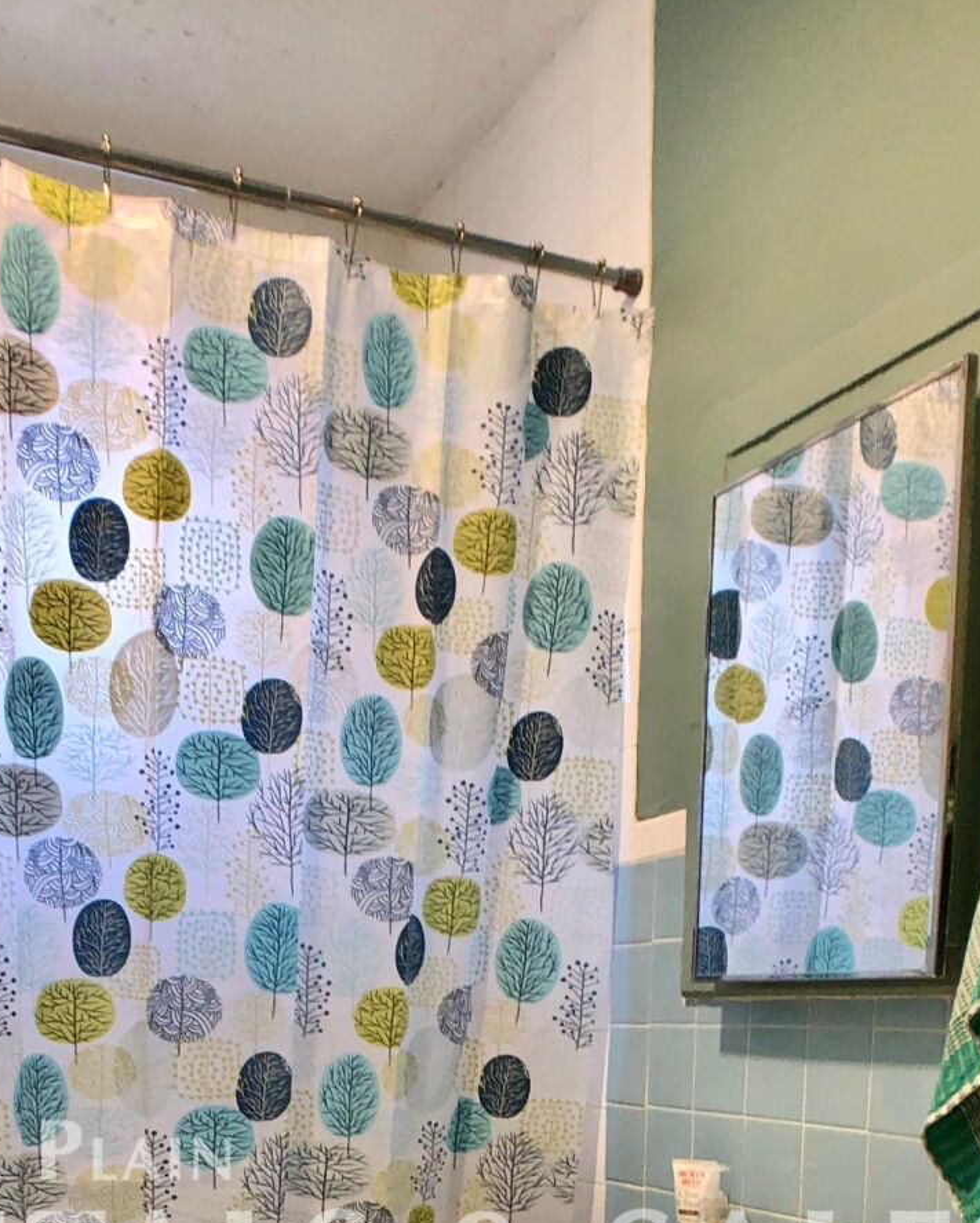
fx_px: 2283
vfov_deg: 28.0
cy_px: 1253
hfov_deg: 24.2
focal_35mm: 63
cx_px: 376
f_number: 1.8
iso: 50
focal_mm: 3.99
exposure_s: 1/30
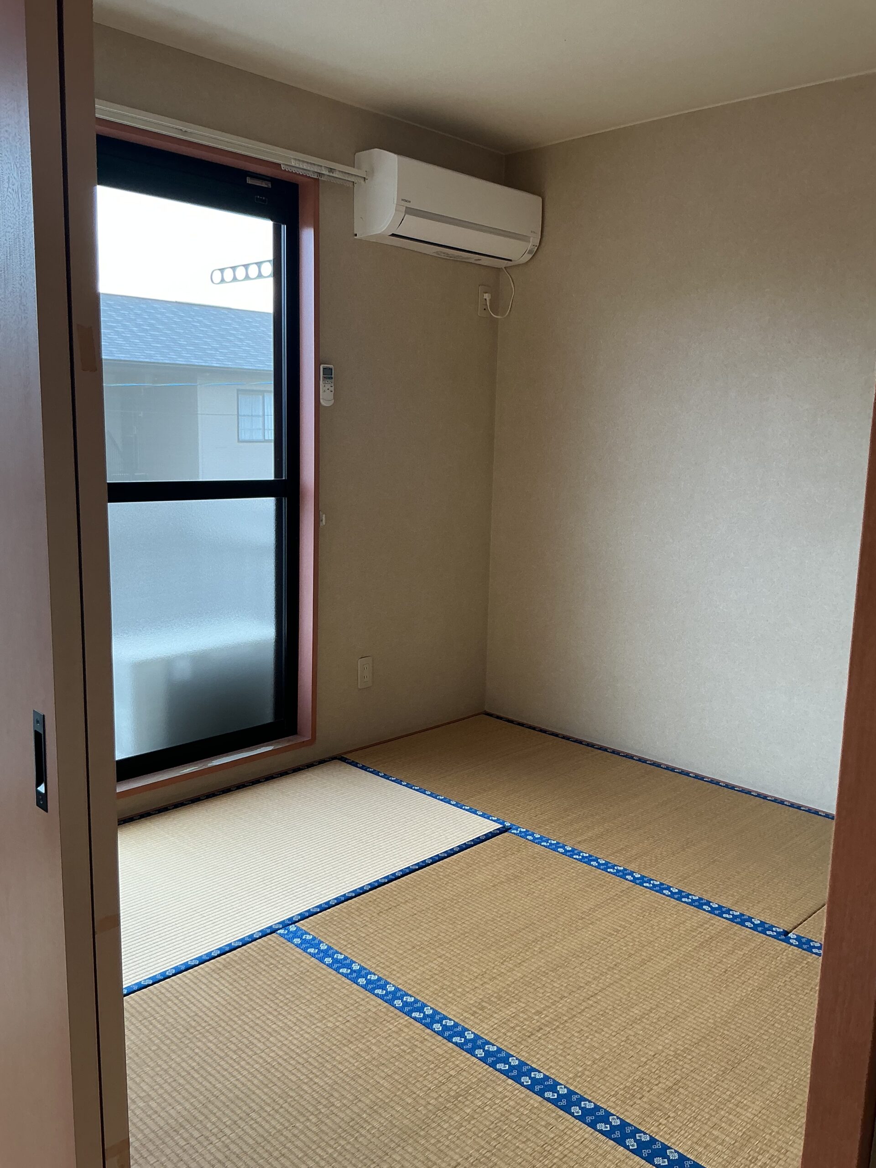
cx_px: 438
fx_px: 979
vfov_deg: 61.7
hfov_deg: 48.2
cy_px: 584
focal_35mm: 29
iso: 32
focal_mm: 3
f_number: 1.8
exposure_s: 1/100
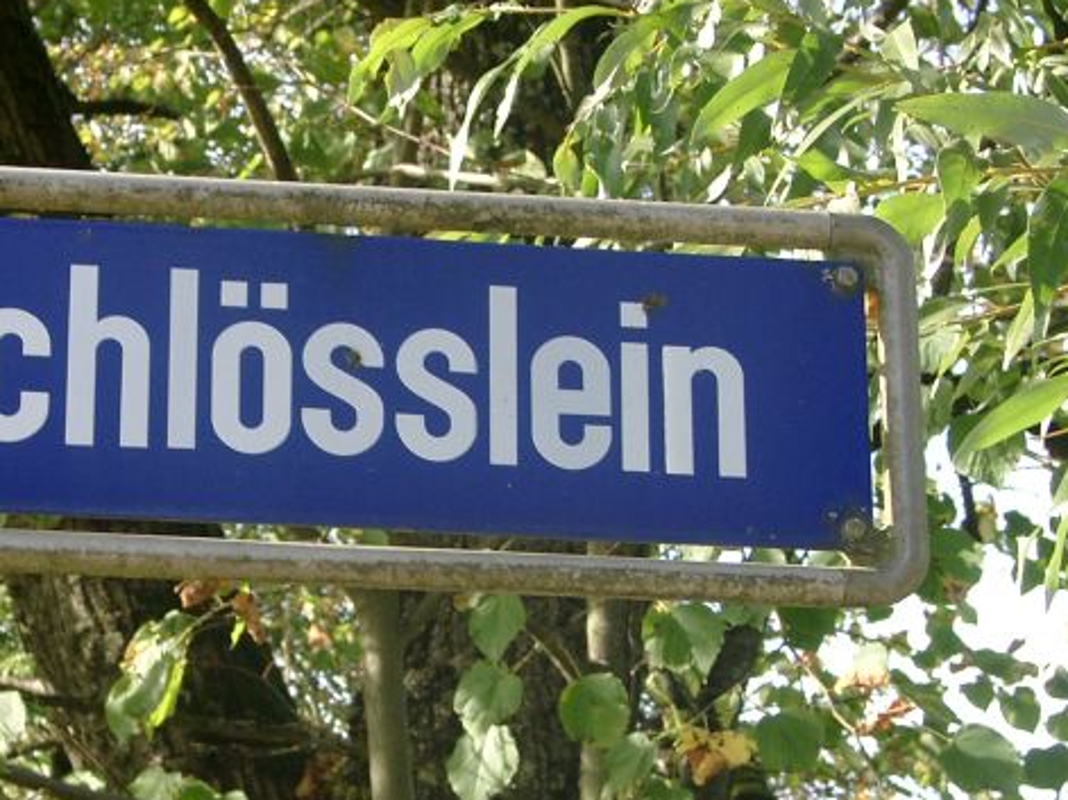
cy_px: 369
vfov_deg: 11.9
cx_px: 254
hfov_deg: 15.8
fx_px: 3825
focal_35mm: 124
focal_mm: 15.12
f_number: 4
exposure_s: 1/102
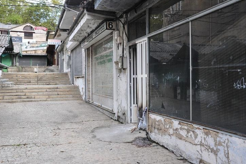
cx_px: 122
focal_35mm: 36
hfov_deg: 53.1
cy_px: 82
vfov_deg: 36.9
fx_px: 246
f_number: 14
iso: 1250
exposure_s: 1/250
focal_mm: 35
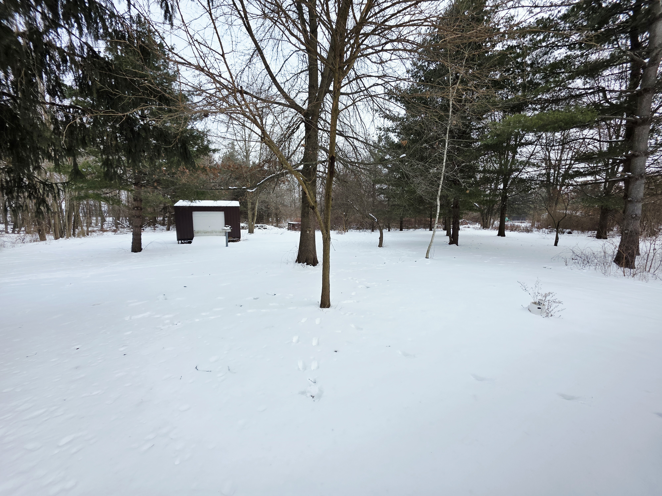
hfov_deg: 106.2
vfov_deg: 89.9
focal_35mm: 13
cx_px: 331
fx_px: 249
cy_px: 248
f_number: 1.9
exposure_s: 1/526
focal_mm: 2.2
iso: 40
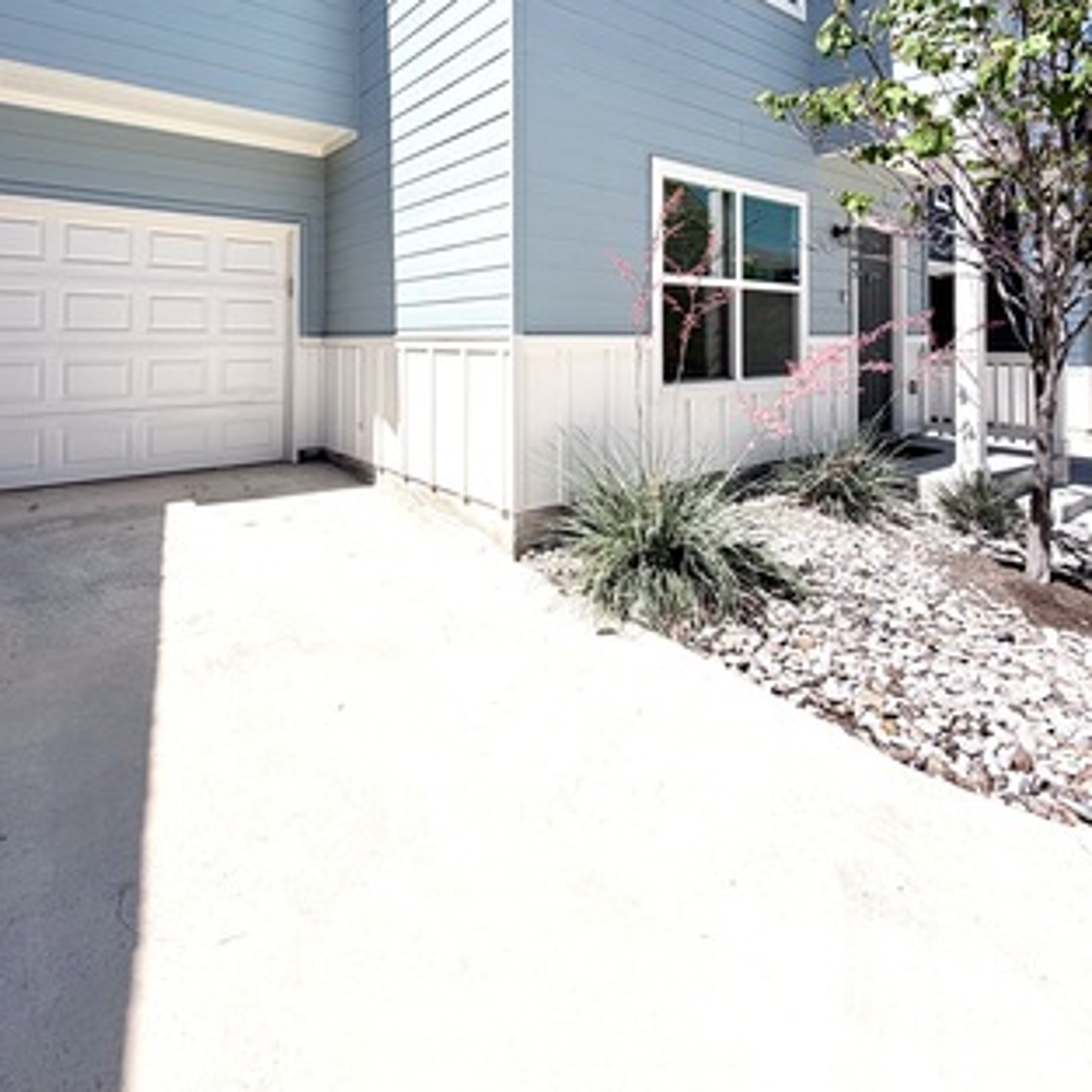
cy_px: 338
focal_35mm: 19
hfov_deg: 77.6
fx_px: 678
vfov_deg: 74.5
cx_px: 506
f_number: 2.2
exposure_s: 1/1613
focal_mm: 2.22
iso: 20
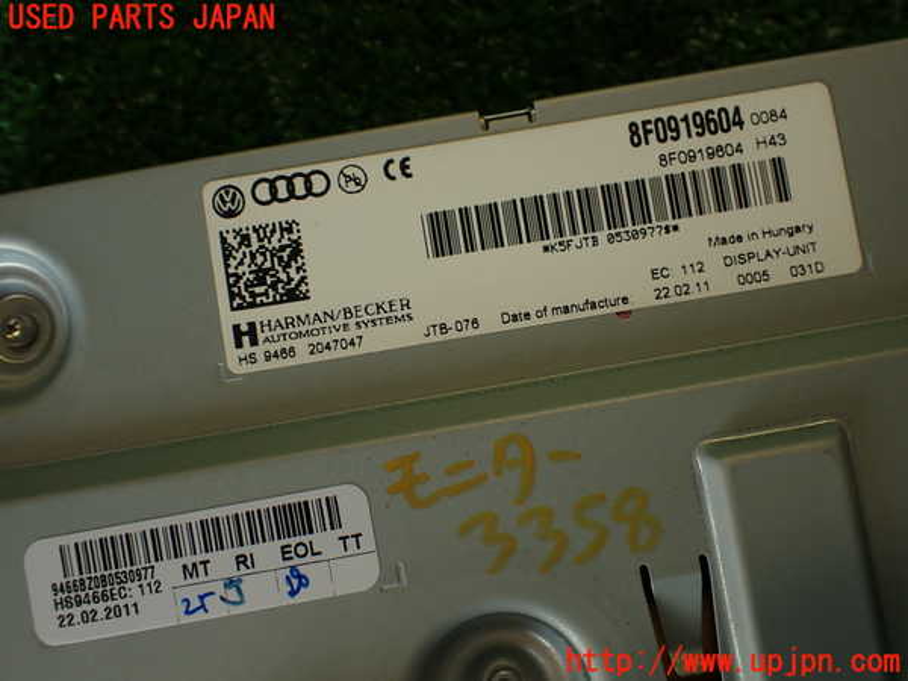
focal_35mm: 32
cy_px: 340
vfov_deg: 44.2
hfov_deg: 56.8
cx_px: 454
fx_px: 839
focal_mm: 5.79
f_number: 2.4
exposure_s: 1/100
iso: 100
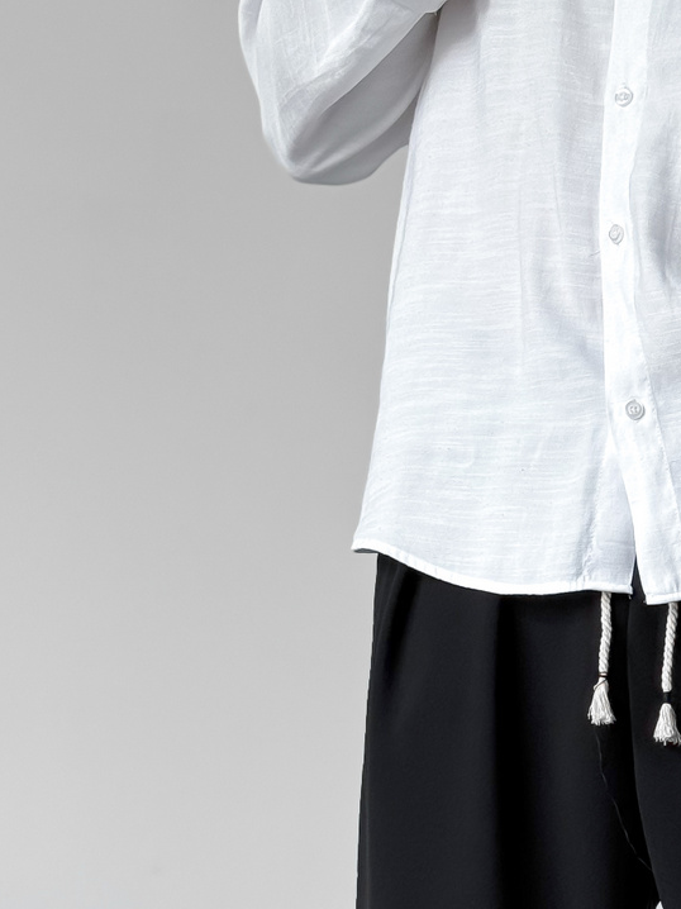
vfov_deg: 17.7
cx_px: 716
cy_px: 1010
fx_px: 2808
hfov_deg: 13.6
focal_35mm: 107
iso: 80
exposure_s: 1/120
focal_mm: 6.76
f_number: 1.8
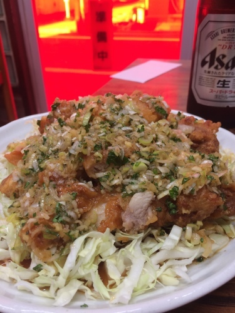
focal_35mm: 29
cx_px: 118
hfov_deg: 48.2
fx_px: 262
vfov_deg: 61.7
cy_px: 156
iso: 50
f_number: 2.2
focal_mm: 4.15
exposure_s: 1/30
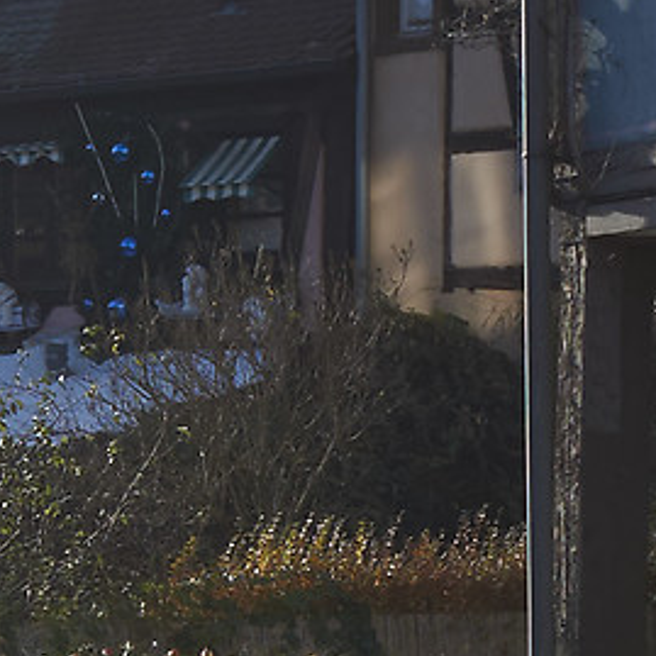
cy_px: 655
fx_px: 3902
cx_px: -195
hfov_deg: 9.4
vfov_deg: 9.5
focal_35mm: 182
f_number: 8
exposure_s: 1/160
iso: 100
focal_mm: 16
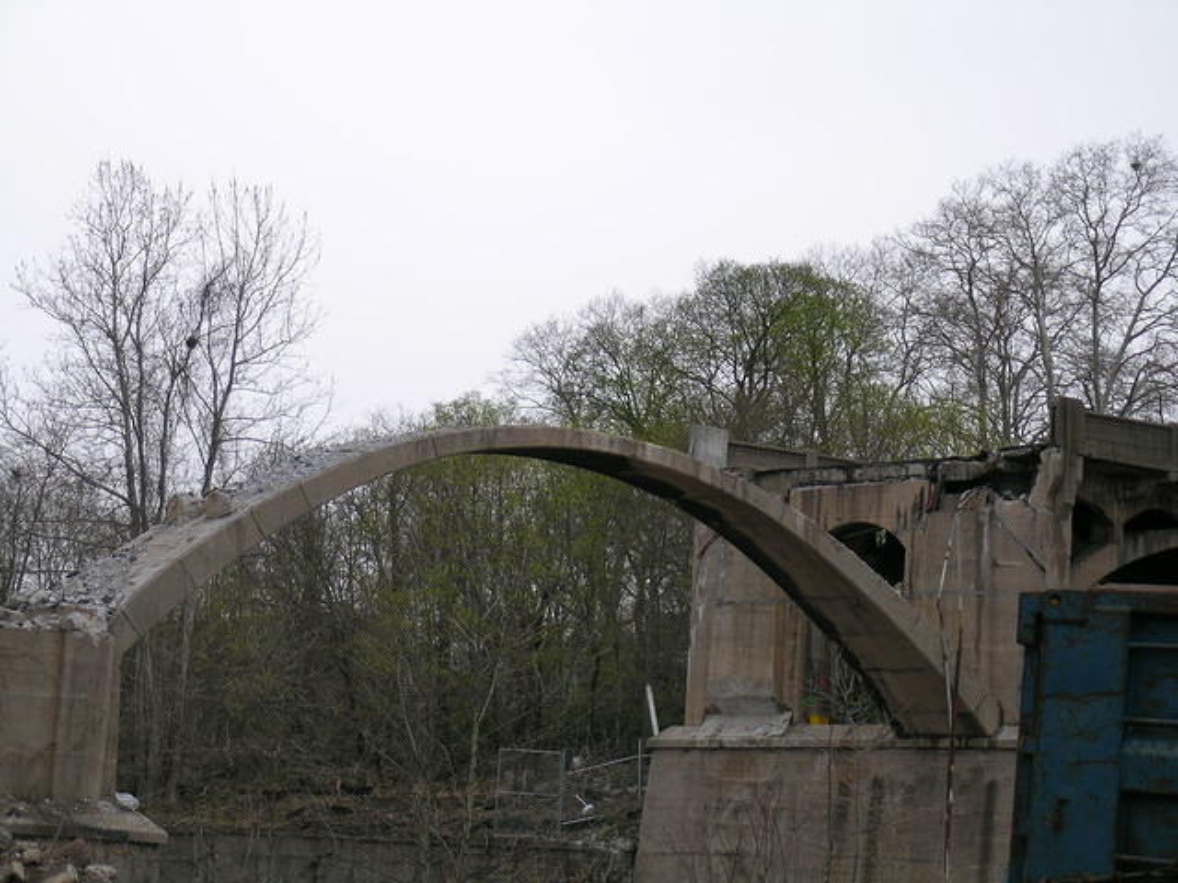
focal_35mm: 102
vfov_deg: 14.5
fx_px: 3471
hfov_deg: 19.3
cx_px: 589
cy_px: 442
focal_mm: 21.1
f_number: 4.4
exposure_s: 1/52.8
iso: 50
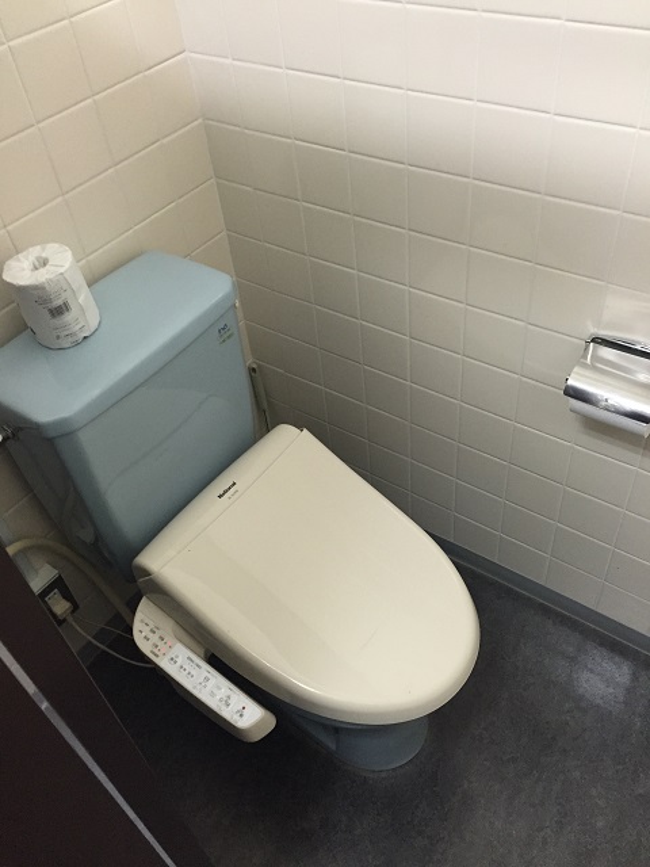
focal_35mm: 29
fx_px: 726
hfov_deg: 48.2
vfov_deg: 61.7
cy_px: 434
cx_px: 325
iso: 160
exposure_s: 1/30
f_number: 2.2
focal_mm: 4.15
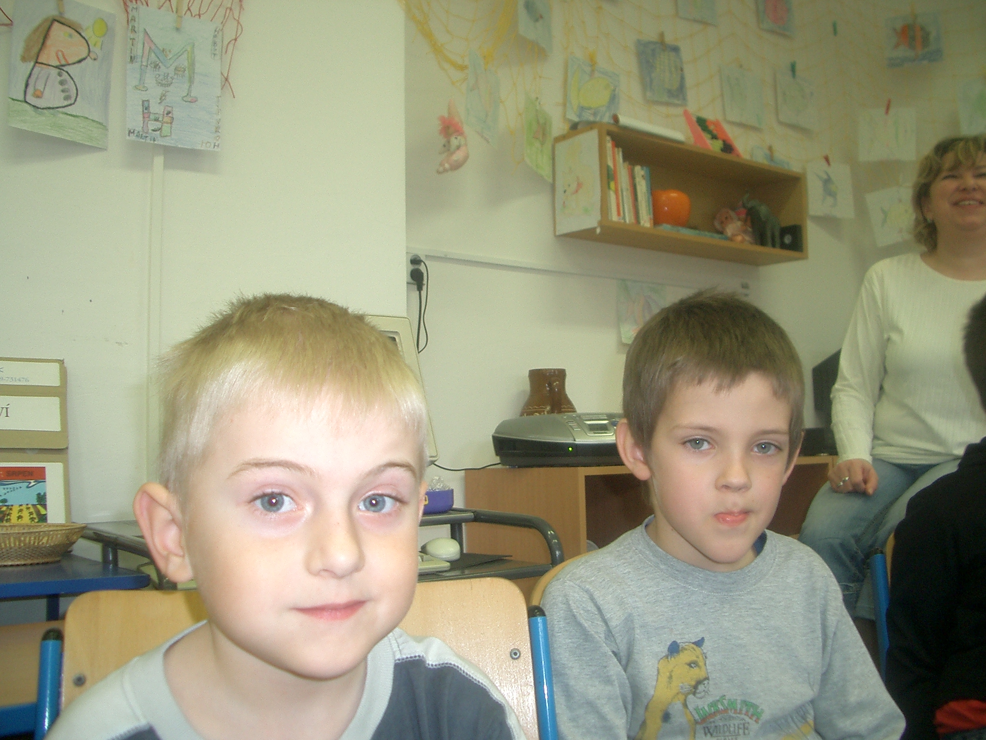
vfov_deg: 40.7
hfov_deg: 52.6
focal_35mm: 35
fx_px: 997
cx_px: 493
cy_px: 370
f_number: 2.6
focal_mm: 5.8
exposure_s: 1/40
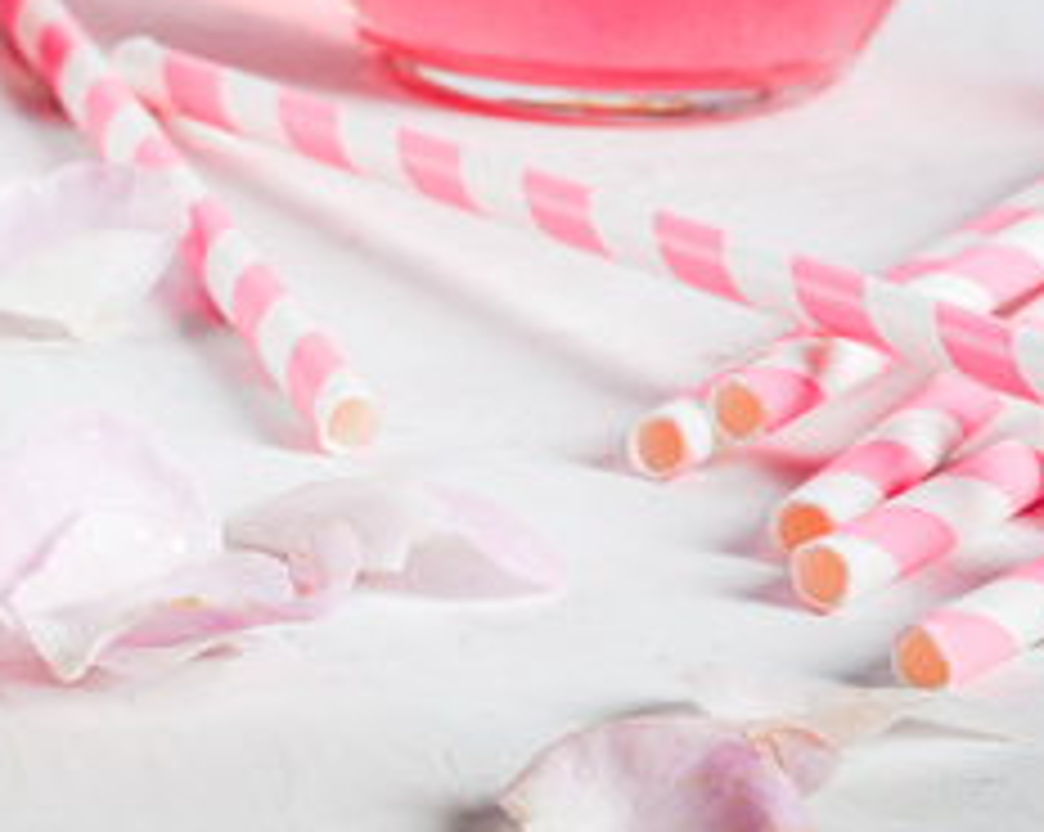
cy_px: -13
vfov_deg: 5.8
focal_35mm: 264
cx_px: -218
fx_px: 8147
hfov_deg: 7.3
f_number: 11
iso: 100
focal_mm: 60
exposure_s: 1/50
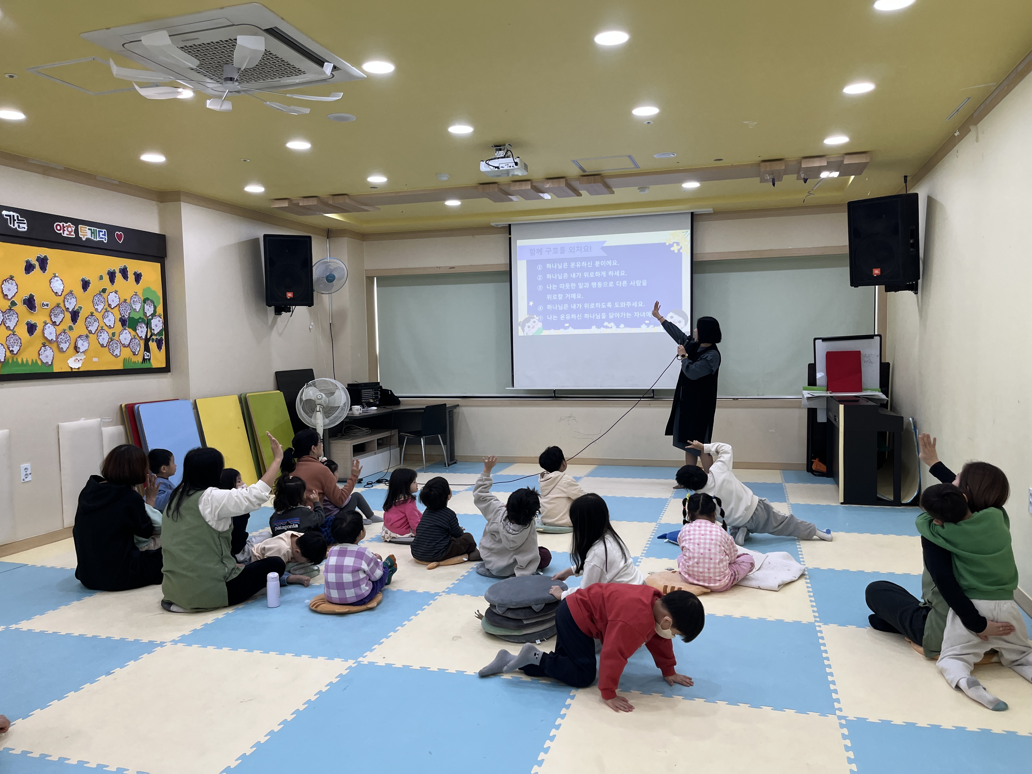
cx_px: 516
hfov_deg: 67.3
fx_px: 775
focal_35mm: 26
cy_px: 387
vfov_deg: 53.1
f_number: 1.6
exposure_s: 1/120
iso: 80
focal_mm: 5.1
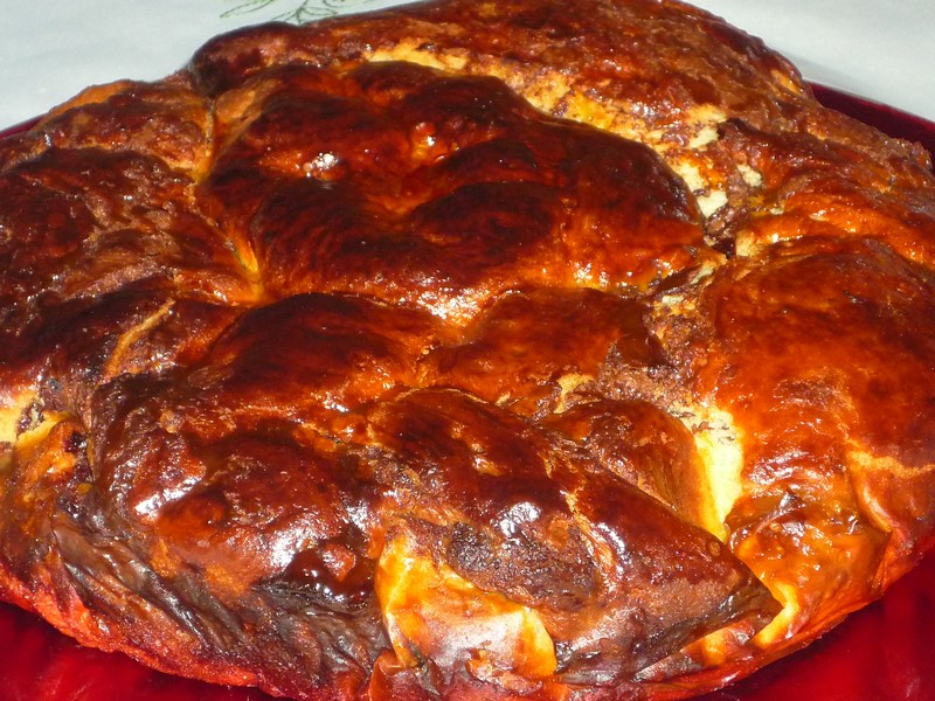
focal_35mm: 130
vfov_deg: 11.4
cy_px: 350
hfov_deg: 15.2
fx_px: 3511
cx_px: 468
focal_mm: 16.3
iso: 400
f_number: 5.7
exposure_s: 1/50
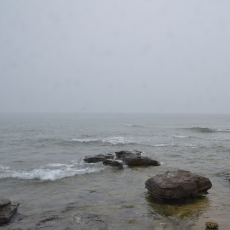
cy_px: 115
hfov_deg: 46.2
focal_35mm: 35
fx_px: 263
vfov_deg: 47.2
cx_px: 160
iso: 100
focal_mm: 18
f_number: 20
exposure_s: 1/10
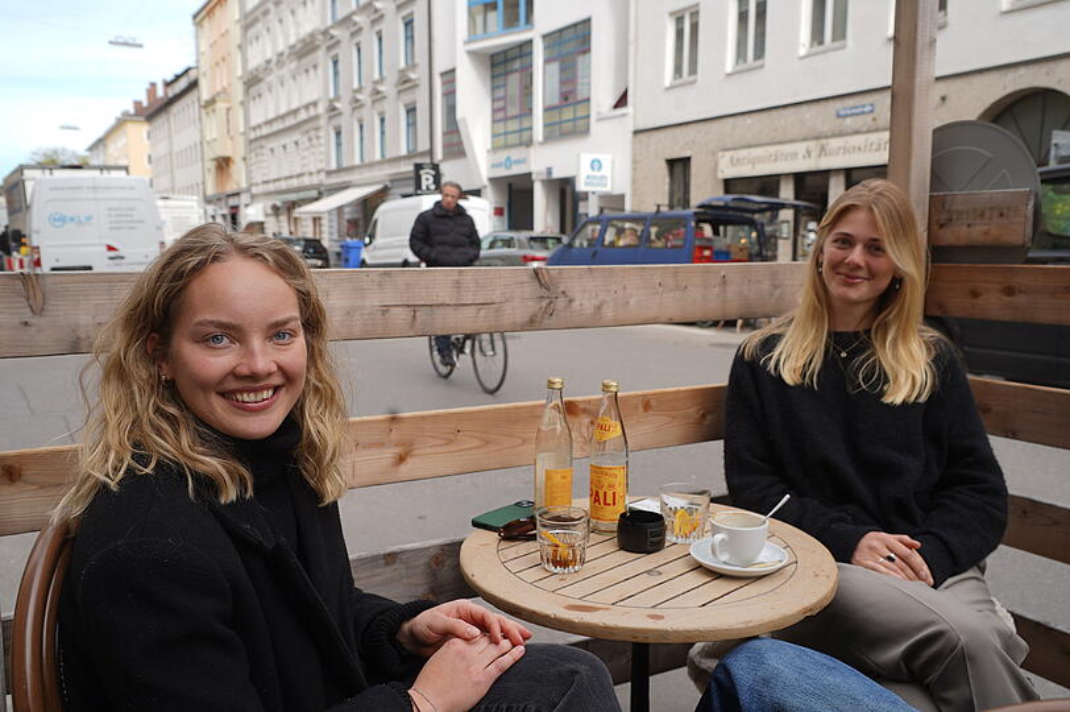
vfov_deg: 44.9
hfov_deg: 63.7
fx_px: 861
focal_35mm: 29
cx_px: 535
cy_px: 356
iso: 50
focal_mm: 29
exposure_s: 1/100
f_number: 6.3
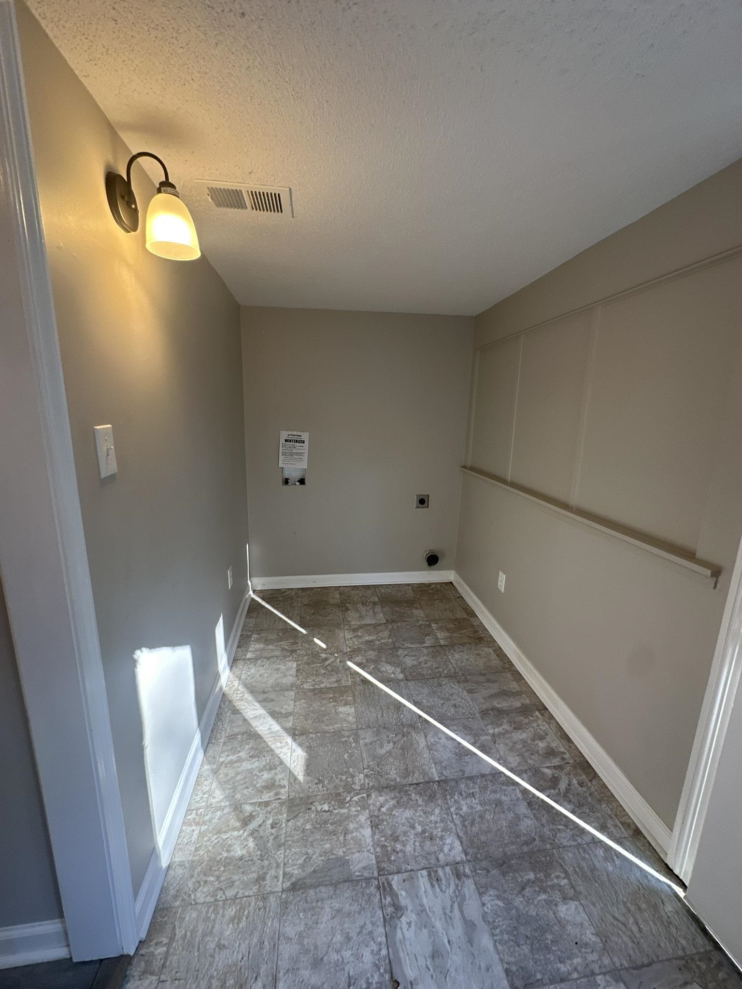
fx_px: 400
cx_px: 371
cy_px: 494
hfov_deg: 85.7
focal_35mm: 14
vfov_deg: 102.1
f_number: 2.2
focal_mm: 2.22
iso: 160
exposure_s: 1/120
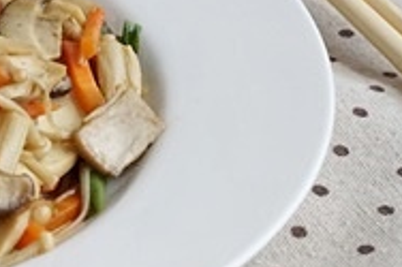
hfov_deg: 9.6
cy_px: -16
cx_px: -182
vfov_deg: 6.6
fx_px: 2321
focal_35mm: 208
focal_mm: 42
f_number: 6.3
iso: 1600
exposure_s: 1/80
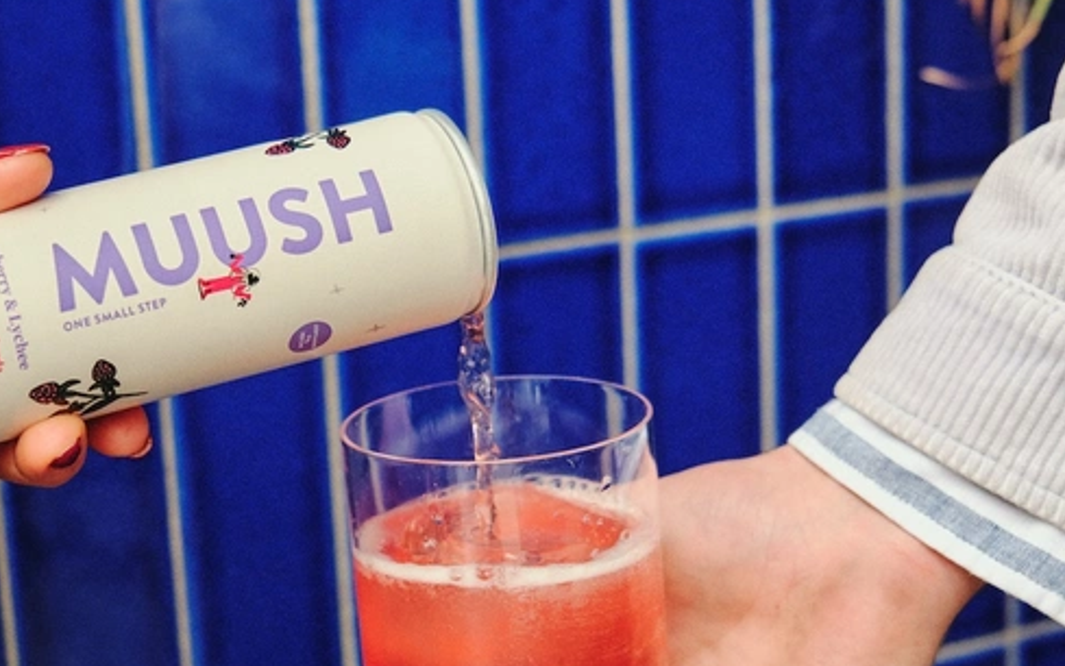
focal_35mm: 66
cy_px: 383
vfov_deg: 19.7
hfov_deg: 30.9
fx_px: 1916
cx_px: 375
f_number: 2.8
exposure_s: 1/2500
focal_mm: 21.2
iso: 1600
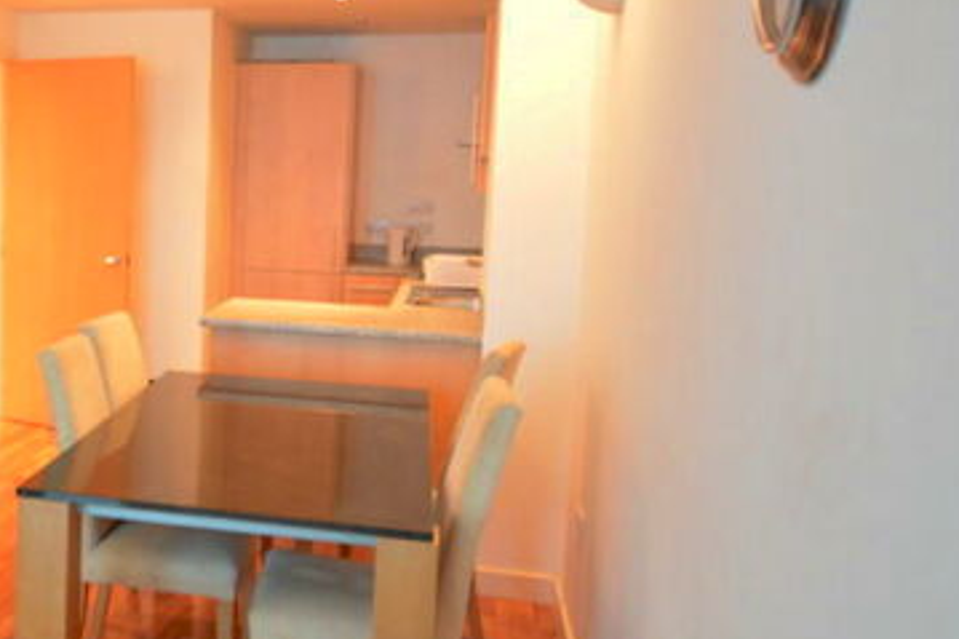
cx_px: 72
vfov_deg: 32.6
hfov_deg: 42.9
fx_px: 1092
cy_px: 277
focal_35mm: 41
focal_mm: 14
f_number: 3.5
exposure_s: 1/15
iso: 1600
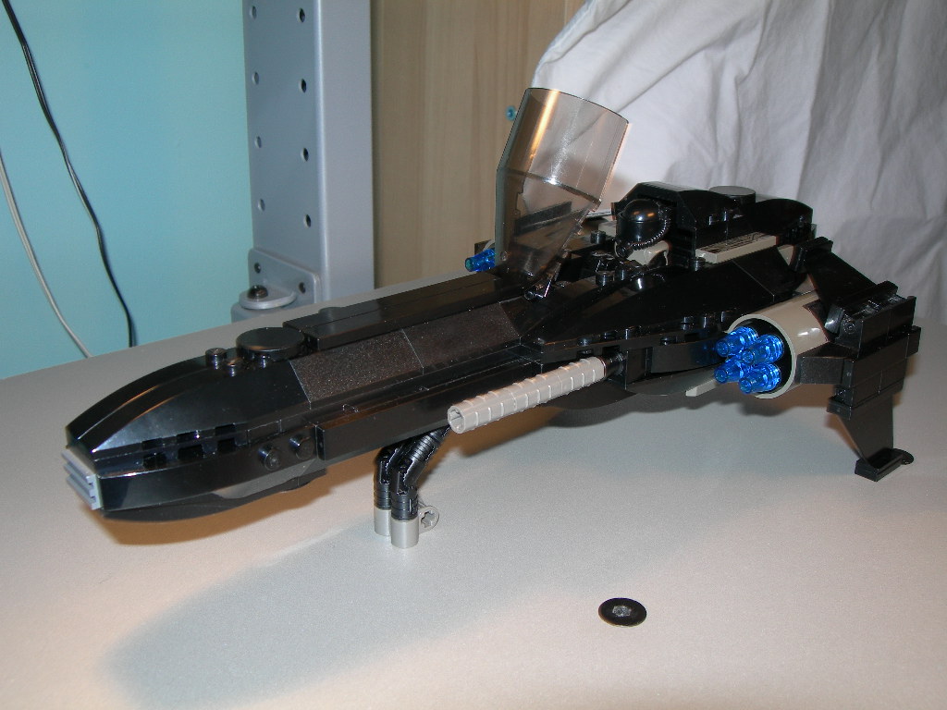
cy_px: 355
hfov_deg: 49.0
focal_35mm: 38
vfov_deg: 37.7
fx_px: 1040
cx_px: 474
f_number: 4.8
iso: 50
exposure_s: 1/60.1
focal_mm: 7.8
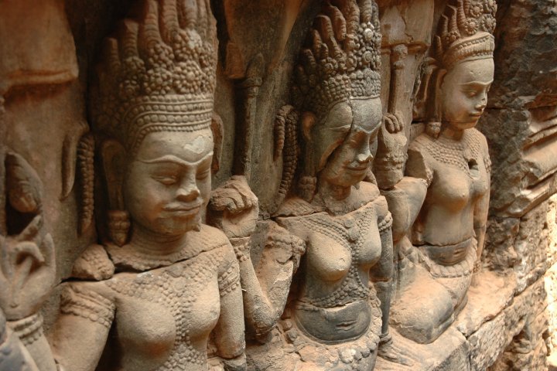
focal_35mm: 44
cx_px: 278
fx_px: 673
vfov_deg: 30.8
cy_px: 186
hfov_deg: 45.0
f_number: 4
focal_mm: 29
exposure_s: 1/60
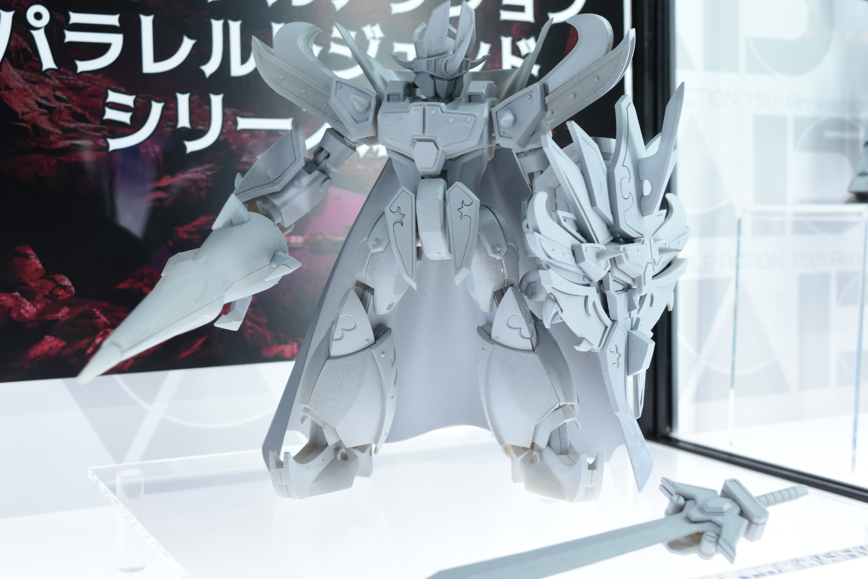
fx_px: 1181
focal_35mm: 49
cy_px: 290
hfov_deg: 40.3
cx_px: 426
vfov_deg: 27.5
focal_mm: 32
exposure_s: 1/100
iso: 640
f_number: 8
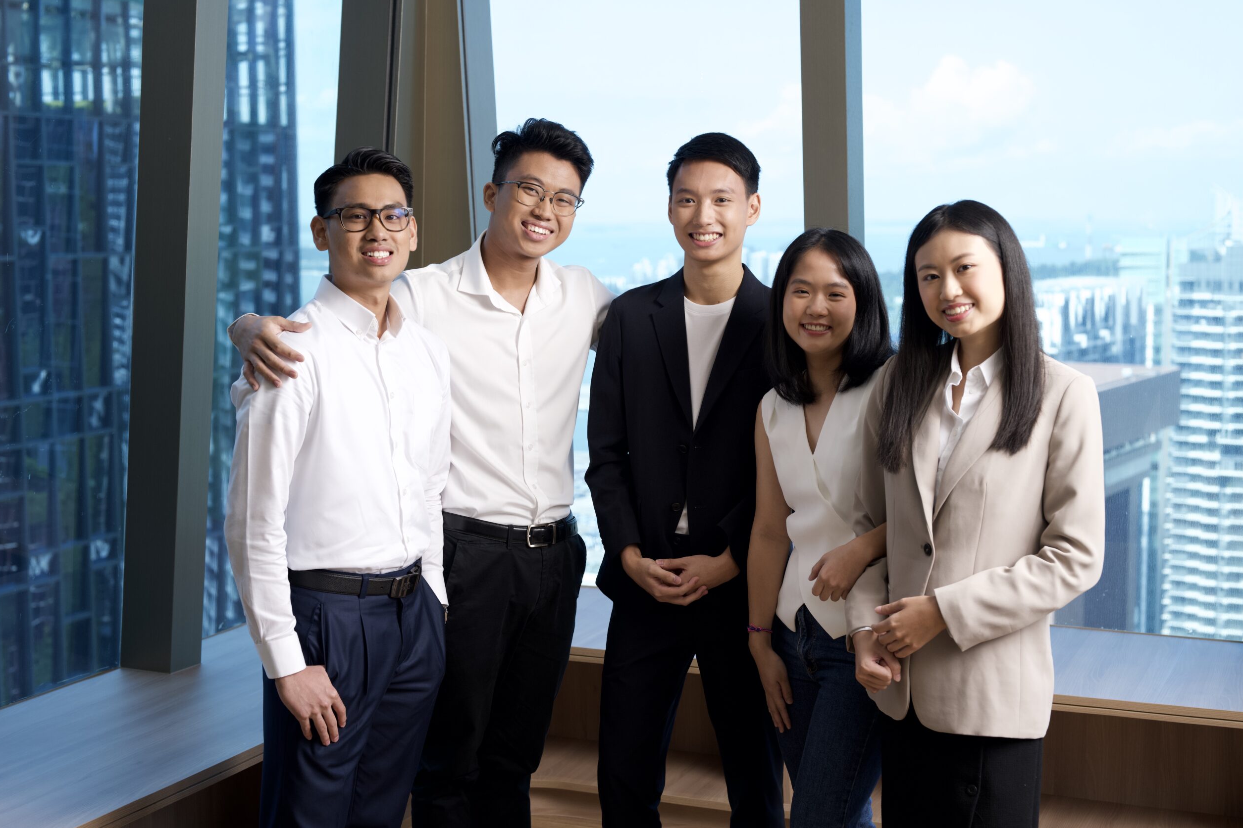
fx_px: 1761
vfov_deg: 26.5
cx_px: 613
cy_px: 418
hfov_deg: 38.9
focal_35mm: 51
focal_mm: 50
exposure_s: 1/250
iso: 320
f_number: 4.5
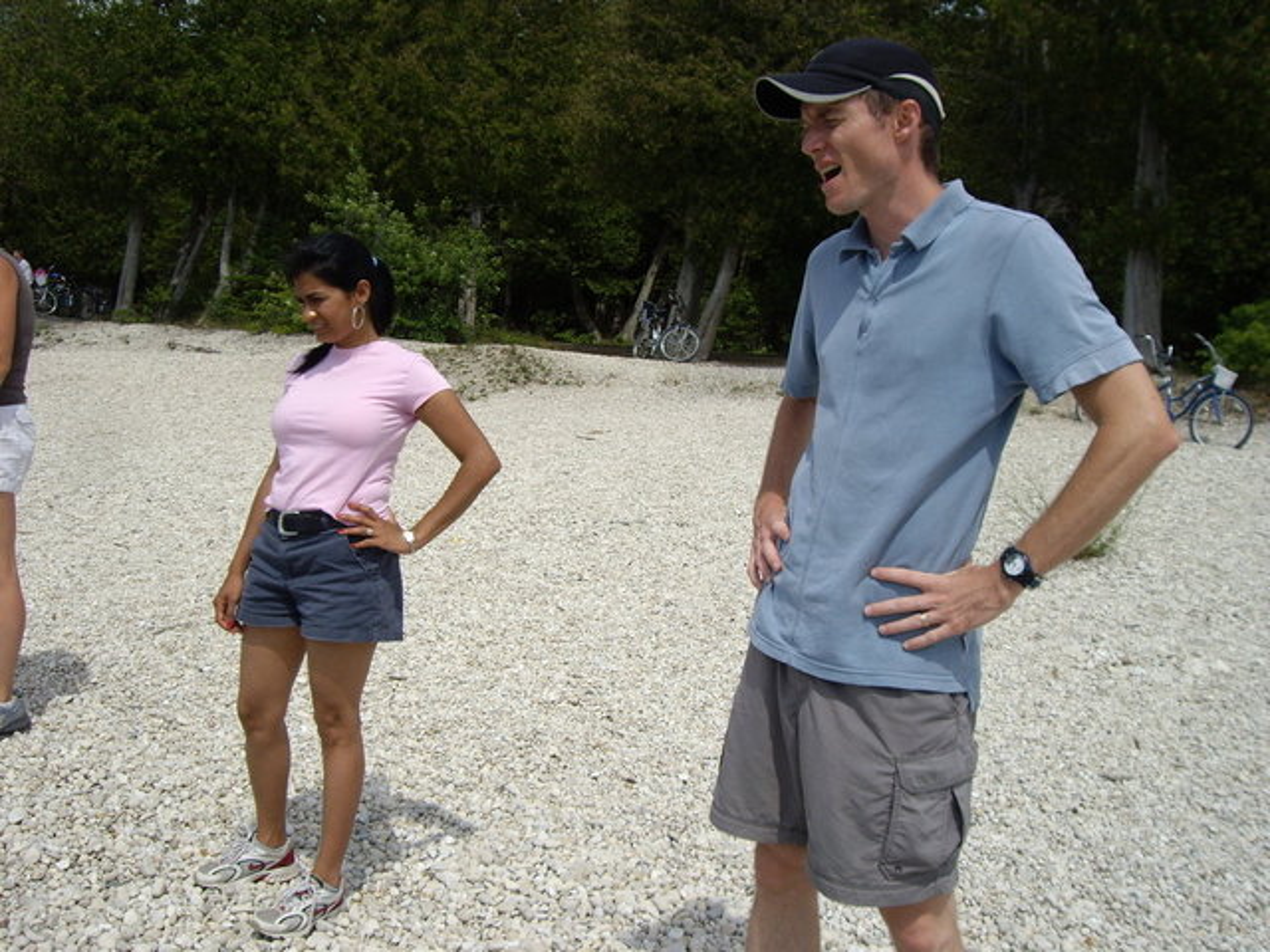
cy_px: 476
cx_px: 635
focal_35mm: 38
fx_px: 1394
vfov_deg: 37.7
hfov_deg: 49.0
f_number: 4.3
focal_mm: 6.2
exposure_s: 1/640
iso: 50
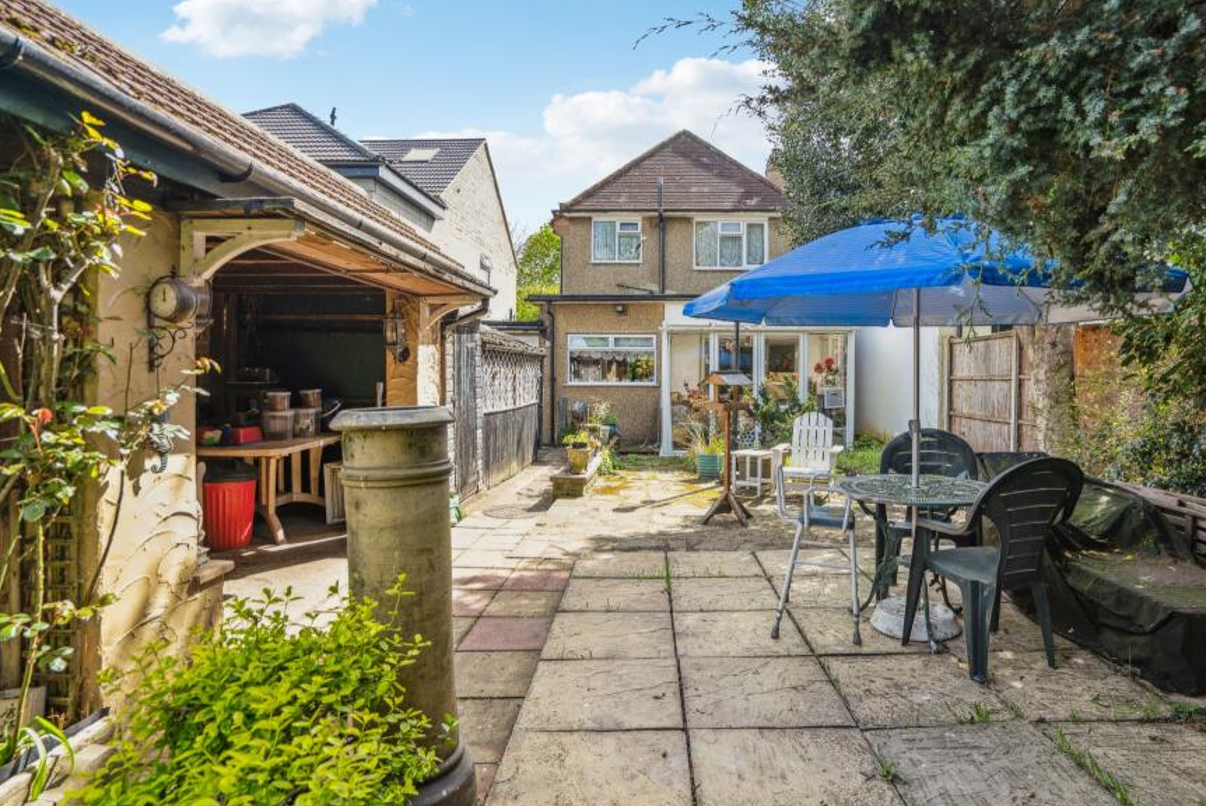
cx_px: 672
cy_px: 372
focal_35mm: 19
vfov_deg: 64.6
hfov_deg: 86.5
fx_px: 637
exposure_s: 1/400
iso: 640
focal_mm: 16
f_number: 5.6
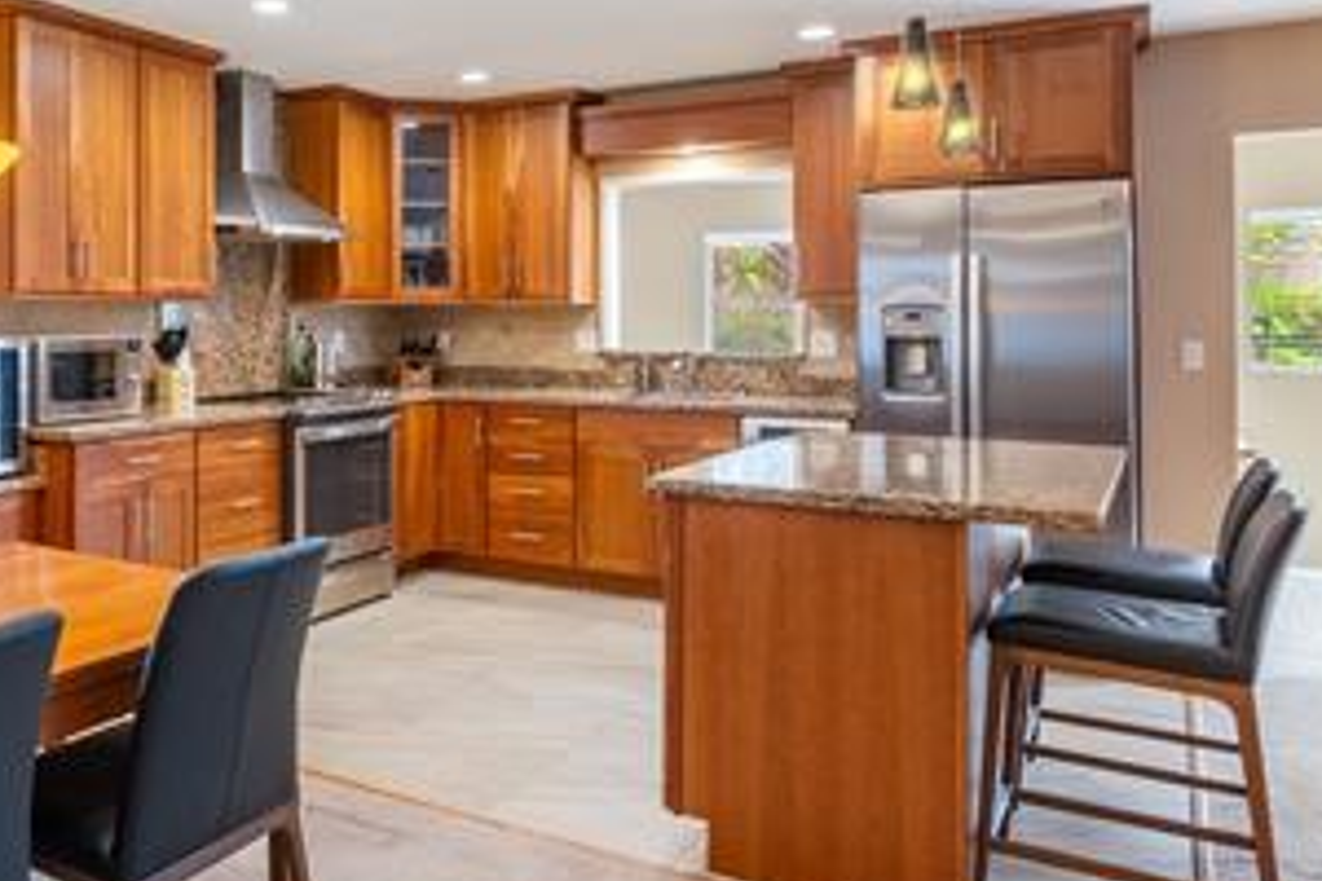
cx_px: 319
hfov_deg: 57.0
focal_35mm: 31
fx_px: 1138
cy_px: 313
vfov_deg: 41.9
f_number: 4
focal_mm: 7
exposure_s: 1/400
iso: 800
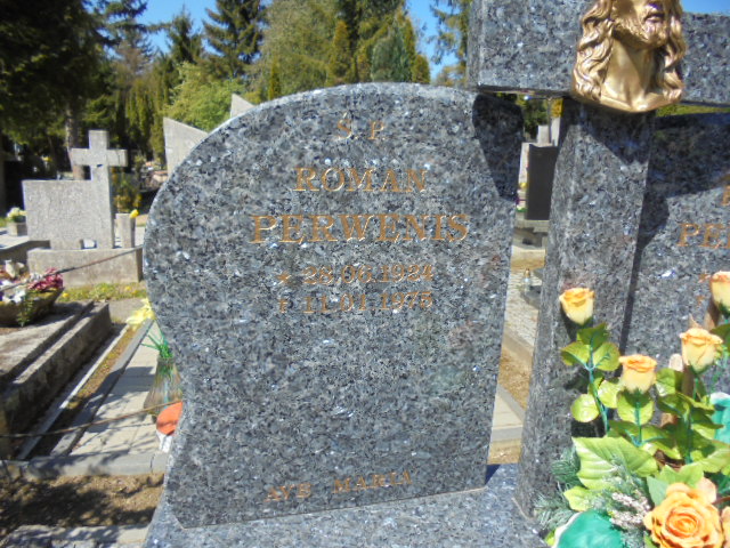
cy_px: 274
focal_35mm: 26
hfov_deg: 67.3
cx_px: 365
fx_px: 548
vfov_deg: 53.1
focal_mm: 4.6
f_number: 3.5
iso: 100
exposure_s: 1/800
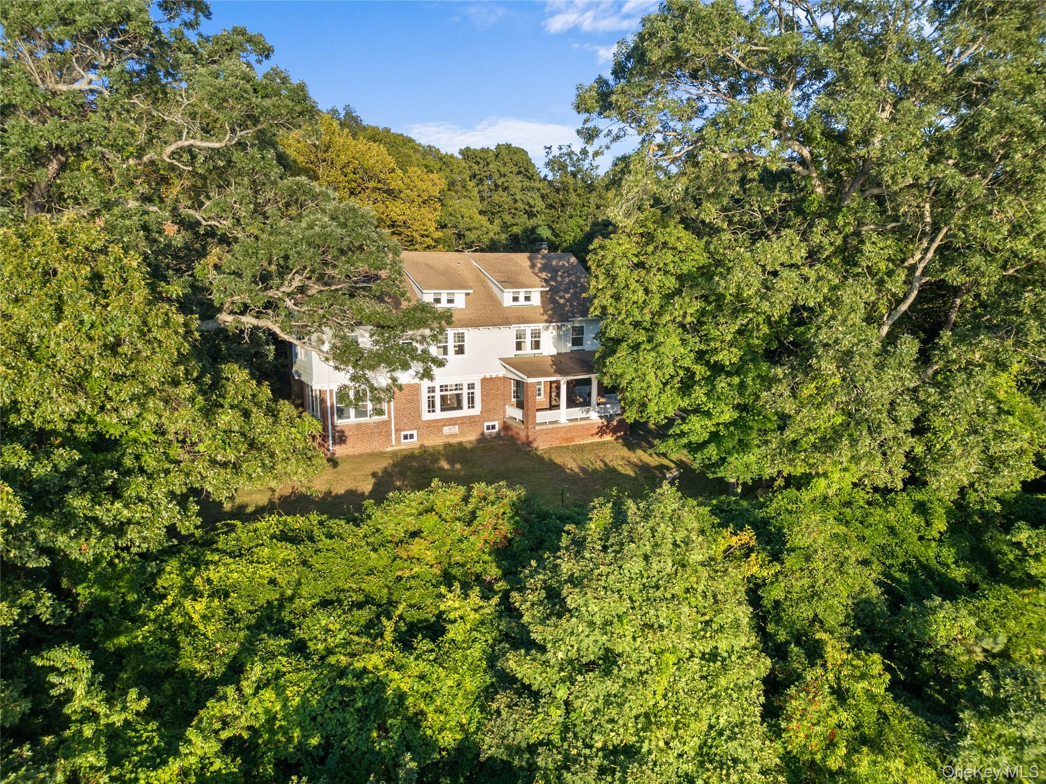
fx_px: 725
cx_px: 523
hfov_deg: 71.6
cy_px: 392
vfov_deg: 56.8
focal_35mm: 24
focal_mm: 6.72
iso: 100
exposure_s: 1/60
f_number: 1.7
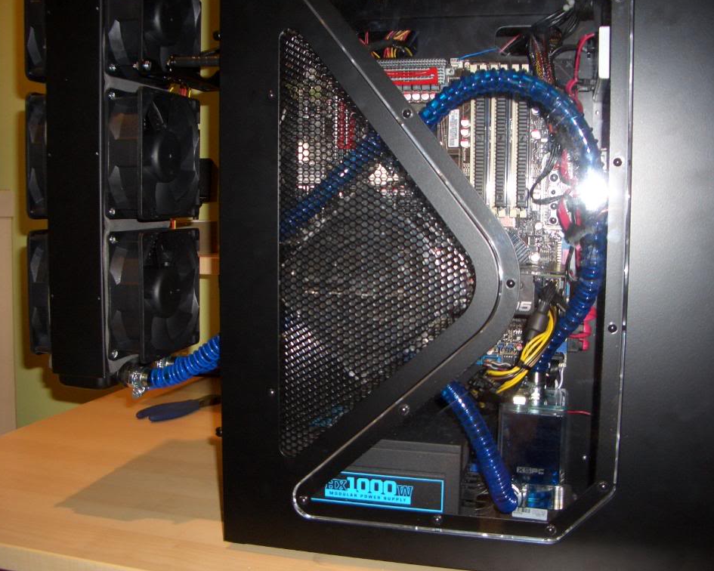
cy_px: 282
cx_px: 380
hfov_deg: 49.1
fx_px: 782
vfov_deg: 40.1
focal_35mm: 37
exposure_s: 1/60
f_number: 2.6
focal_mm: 5.8
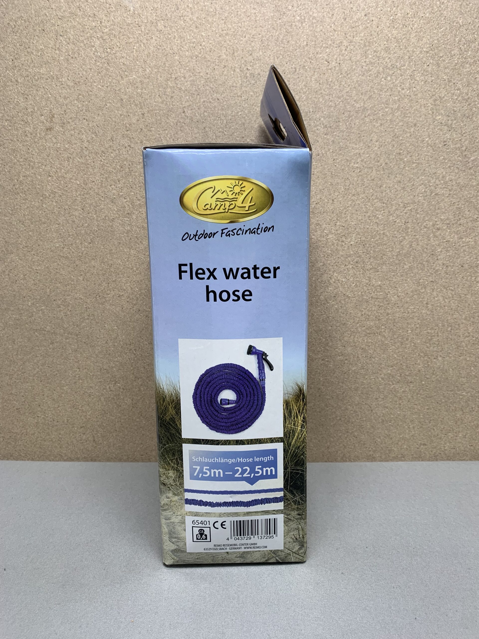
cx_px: 240
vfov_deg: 67.3
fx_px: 480
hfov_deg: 53.1
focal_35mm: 26
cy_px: 320
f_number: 1.8
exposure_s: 1/100
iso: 40
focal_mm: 4.25
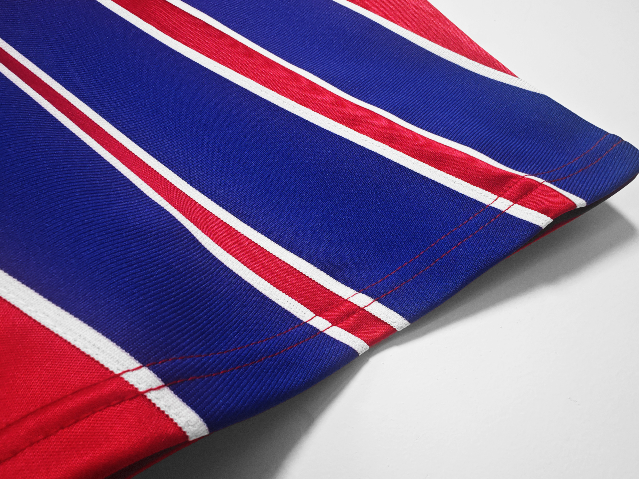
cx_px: 320
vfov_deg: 58.9
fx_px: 425
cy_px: 240
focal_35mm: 23
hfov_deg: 73.9
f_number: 2.2
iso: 108
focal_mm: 2.59
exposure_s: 1/50
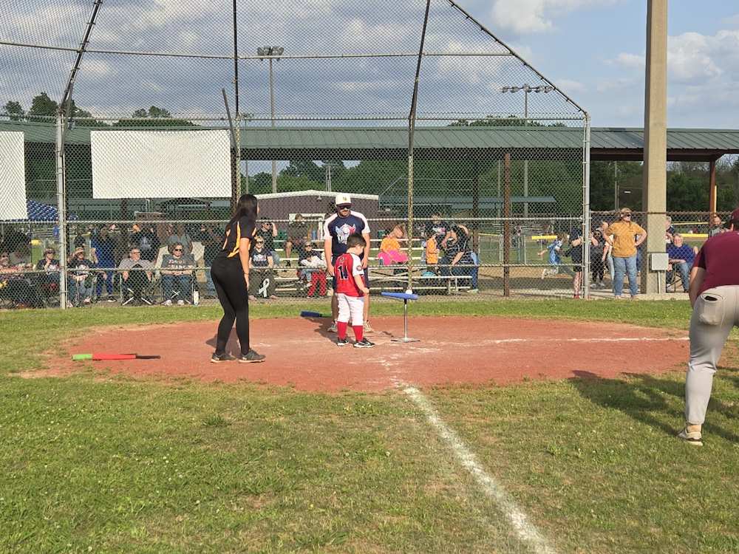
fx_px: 491
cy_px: 277
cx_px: 370
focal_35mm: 23
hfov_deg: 73.9
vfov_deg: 58.9
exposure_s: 1/1834
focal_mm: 5.4
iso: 25
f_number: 1.8
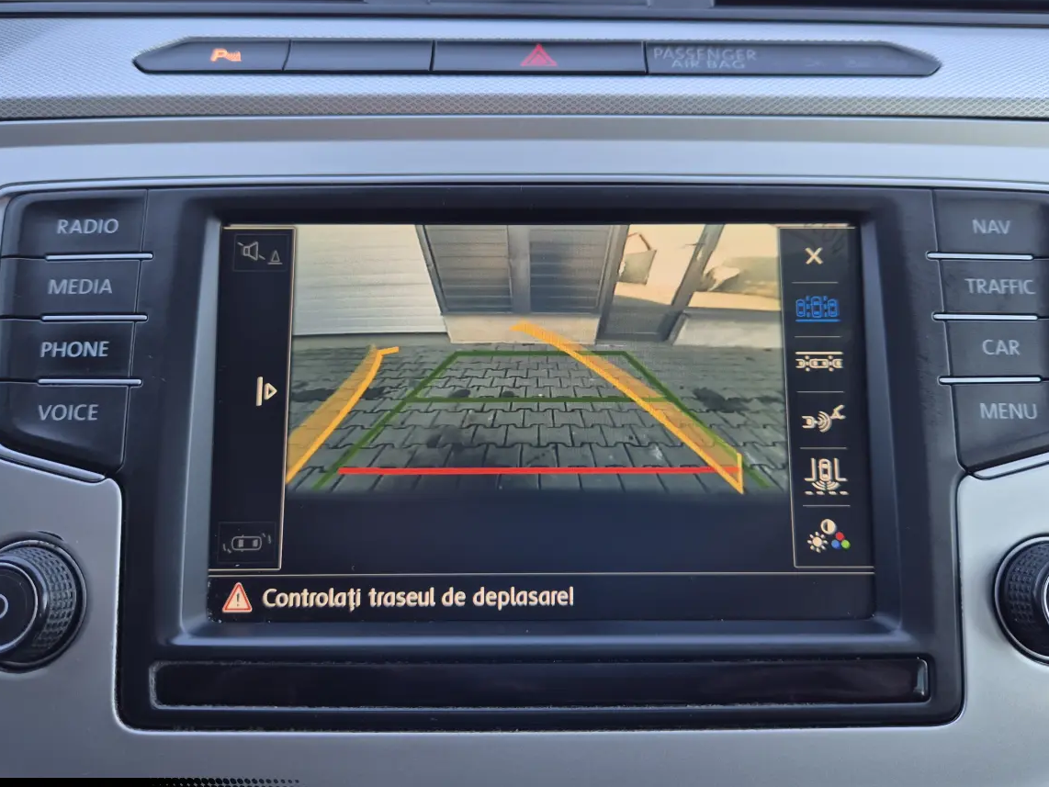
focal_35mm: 29
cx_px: 538
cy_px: 328
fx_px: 879
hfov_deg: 61.6
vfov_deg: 48.0
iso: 25
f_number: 1.8
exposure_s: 1/67
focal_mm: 5.4
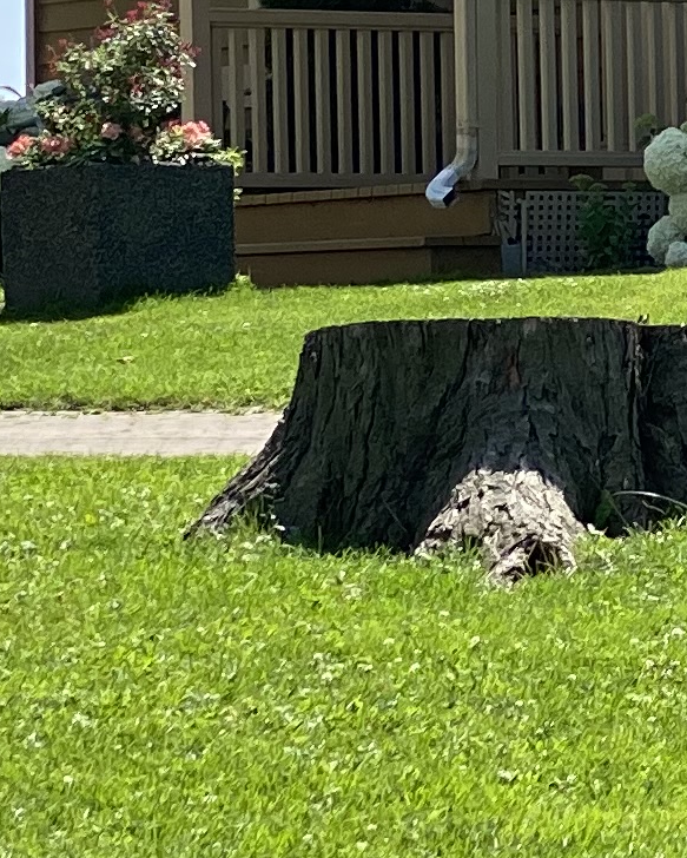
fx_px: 7137
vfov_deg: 6.9
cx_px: 1594
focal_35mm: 281
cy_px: 217
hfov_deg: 5.3
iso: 20
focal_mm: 6
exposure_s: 1/799
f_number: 2
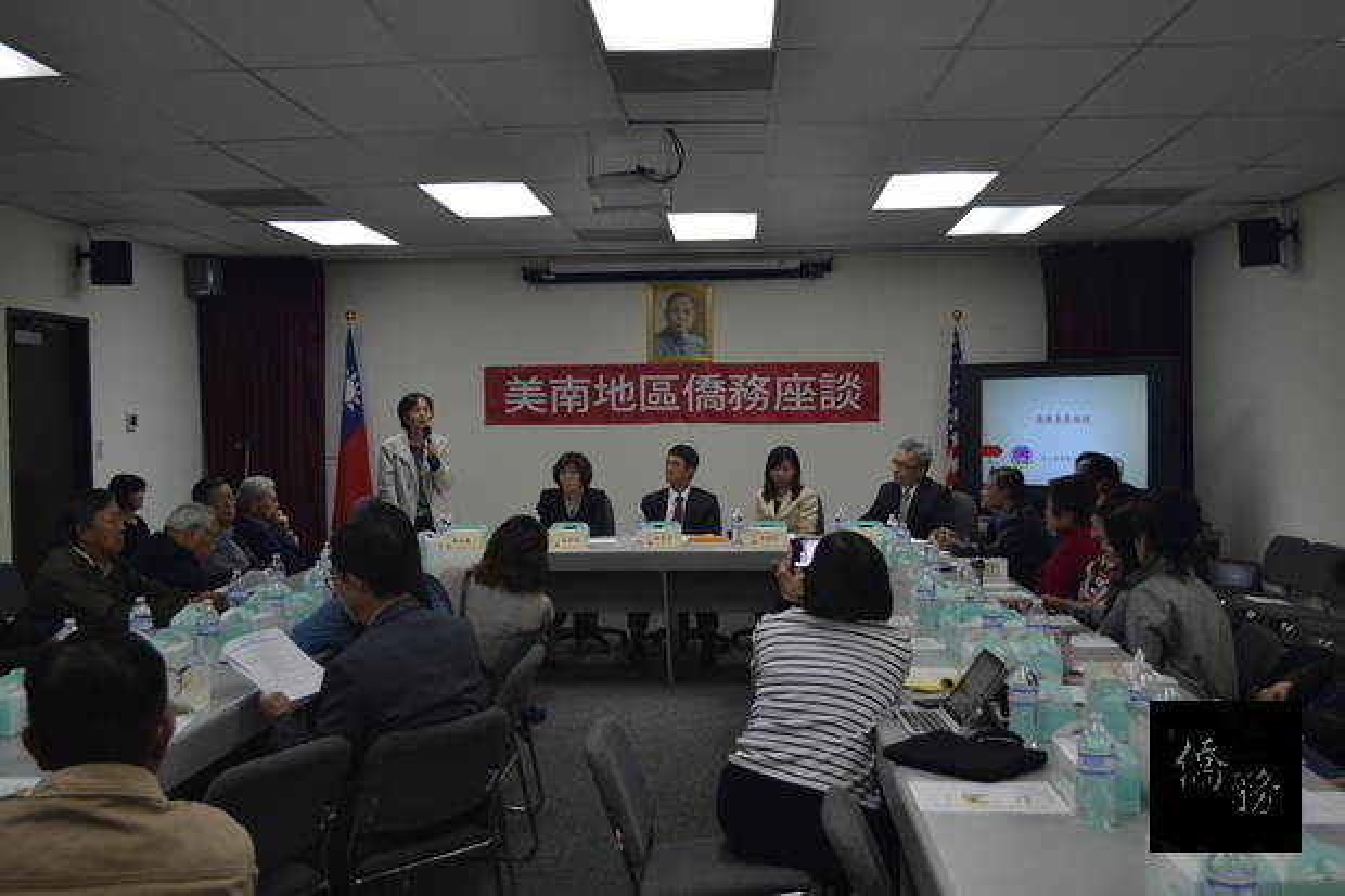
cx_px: 672
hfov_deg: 53.1
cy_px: 448
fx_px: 1345
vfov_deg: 36.9
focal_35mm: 36
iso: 450
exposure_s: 1/60
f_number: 4
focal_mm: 24
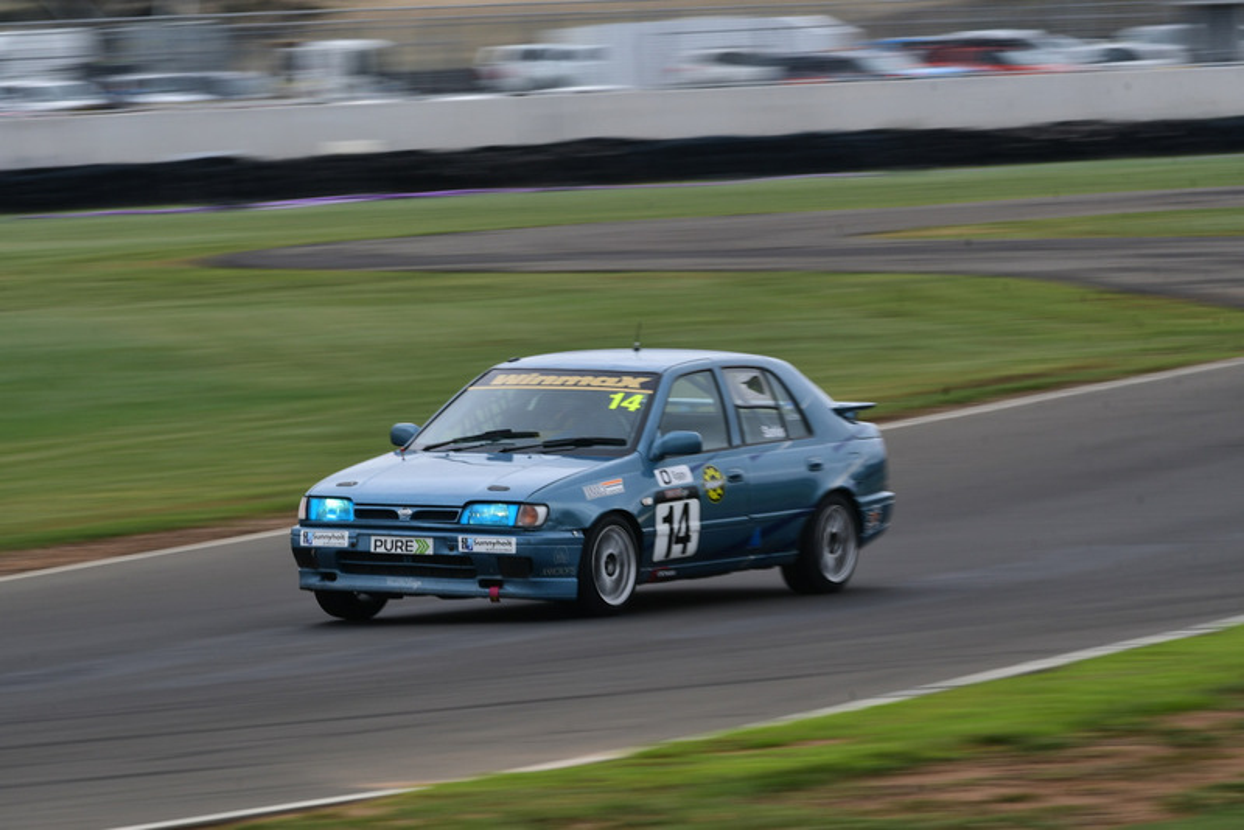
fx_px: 11407
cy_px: 415
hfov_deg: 6.2
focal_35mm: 330
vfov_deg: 4.2
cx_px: 622
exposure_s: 1/60
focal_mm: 220
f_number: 16
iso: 160
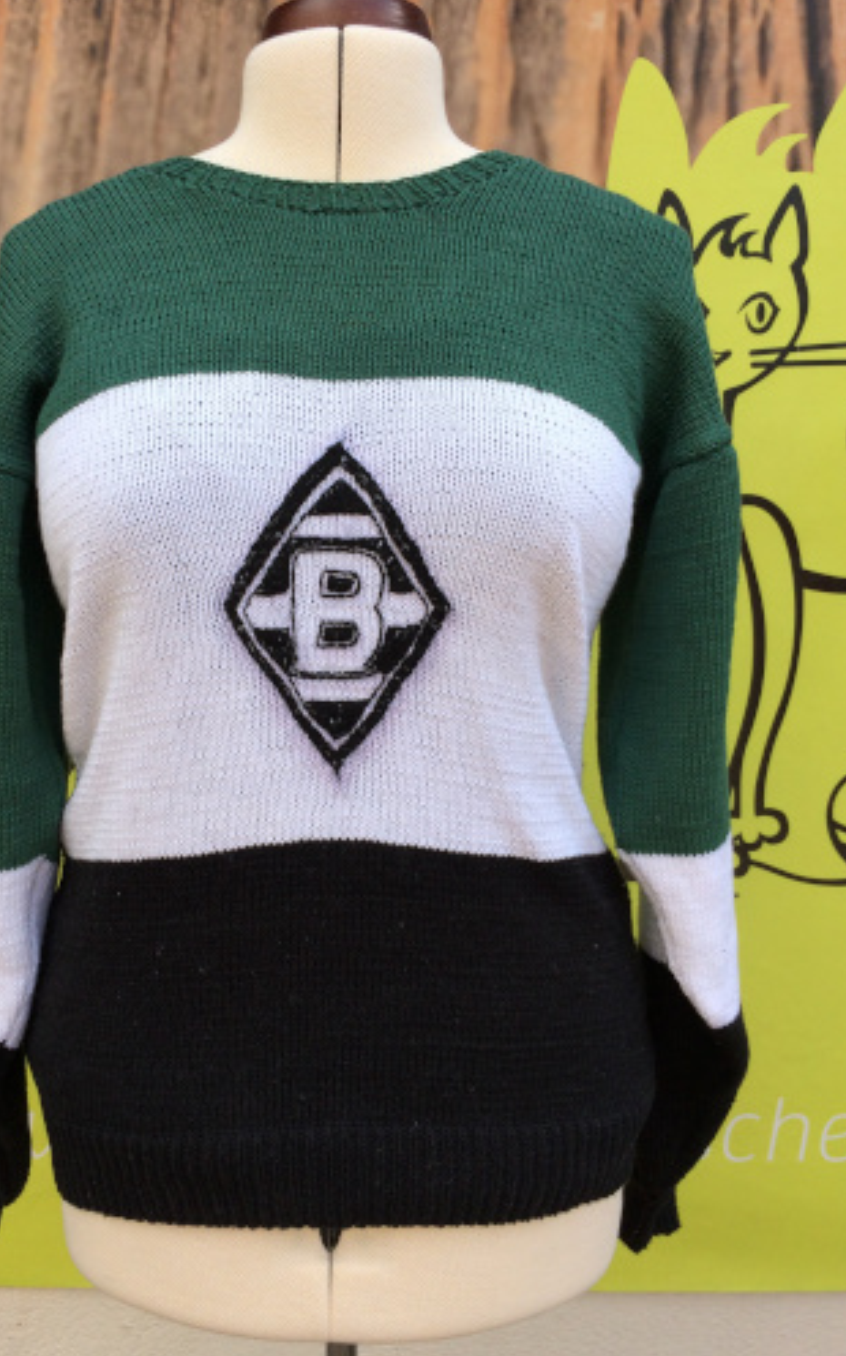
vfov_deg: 58.2
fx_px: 1219
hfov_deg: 38.0
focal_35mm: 33
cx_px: 319
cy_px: 664
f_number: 2.2
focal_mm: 4.15
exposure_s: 1/789
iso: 32
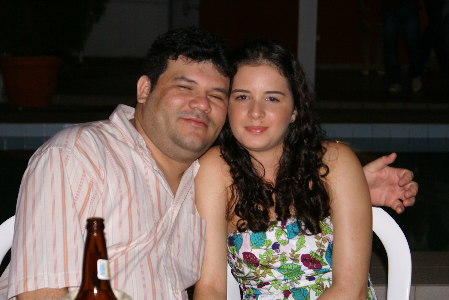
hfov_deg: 22.6
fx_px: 1123
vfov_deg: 15.2
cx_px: 224
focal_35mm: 90
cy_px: 150
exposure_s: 1/100
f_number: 5.6
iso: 400
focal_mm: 60
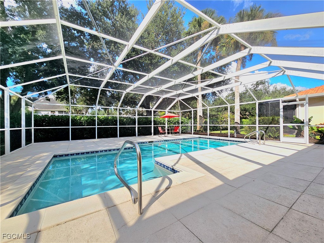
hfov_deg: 106.2
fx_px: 122
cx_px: 162
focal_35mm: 13
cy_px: 122
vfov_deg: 89.9
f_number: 2.2
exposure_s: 1/2000
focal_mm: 2.2
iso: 50
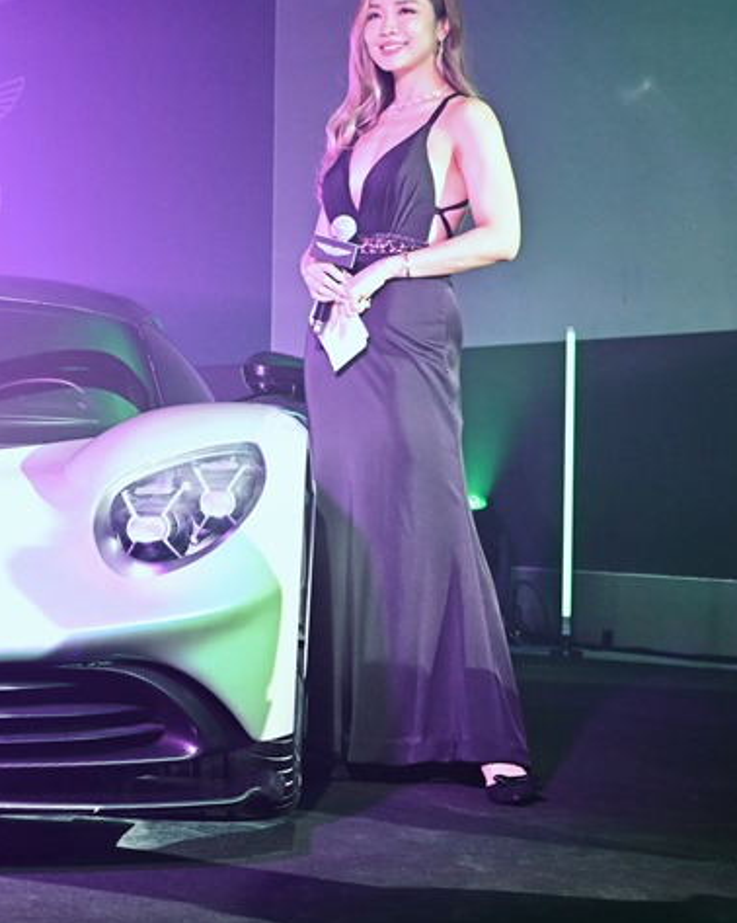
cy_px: 335
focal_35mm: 63
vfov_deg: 29.9
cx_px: -238
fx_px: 1719
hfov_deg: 21.7
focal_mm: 31
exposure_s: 1/100
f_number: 3.5
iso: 2000
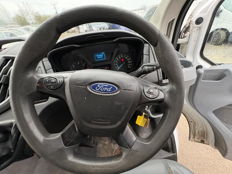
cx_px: 116
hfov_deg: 102.1
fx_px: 94
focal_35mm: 14
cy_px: 87
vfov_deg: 85.7
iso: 200
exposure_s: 1/99
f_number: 2.2
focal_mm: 2.22
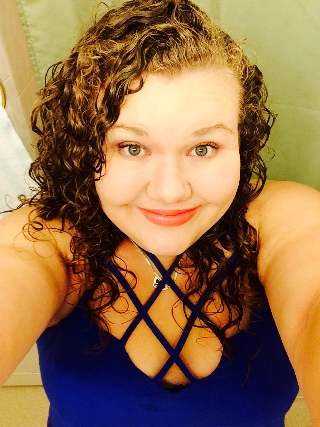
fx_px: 382
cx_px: 160
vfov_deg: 58.4
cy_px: 214
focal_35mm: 31
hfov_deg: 45.4
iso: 64
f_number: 2.4
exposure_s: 1/30
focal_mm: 2.15
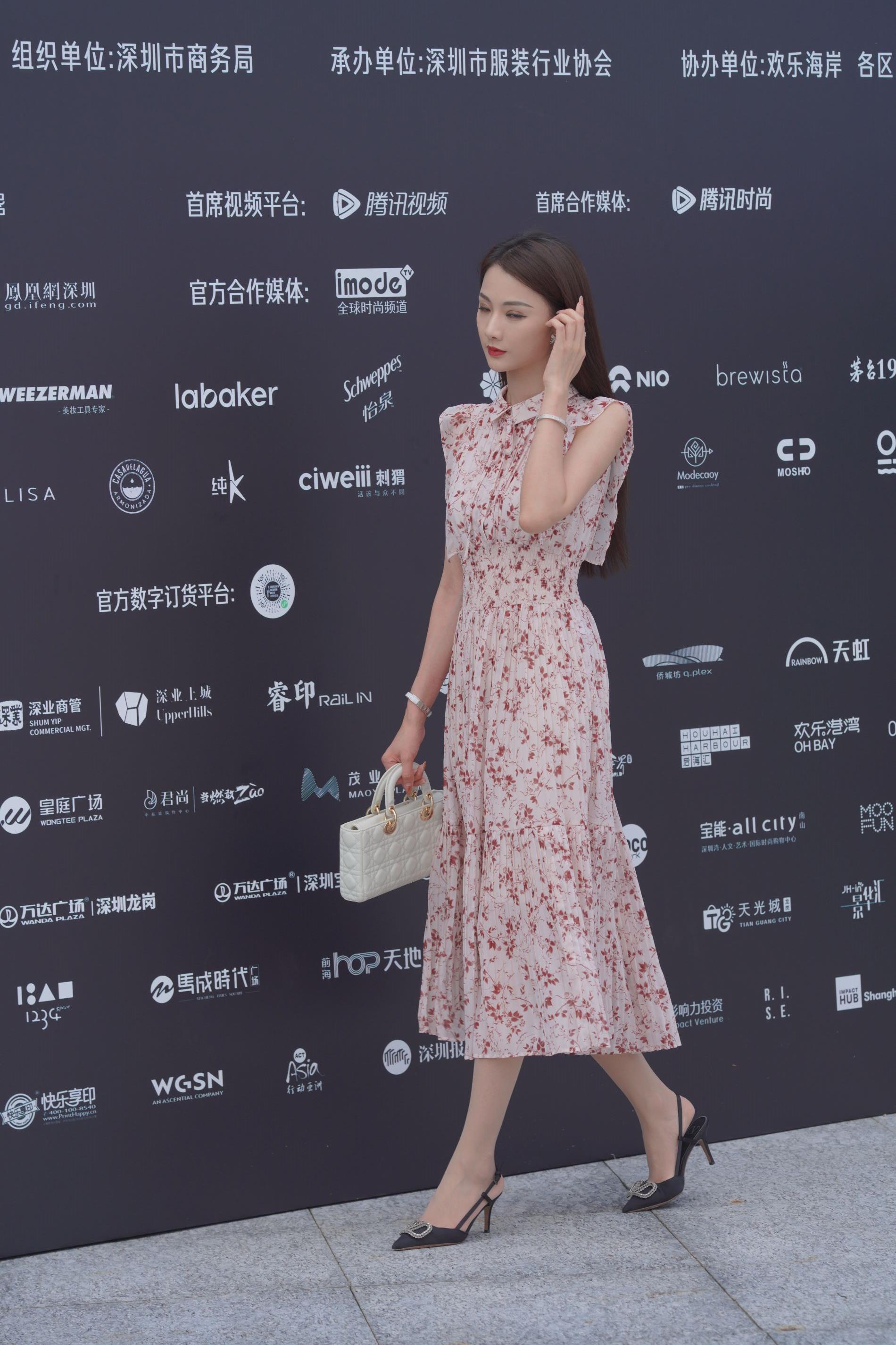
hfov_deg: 10.2
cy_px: 672
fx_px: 5041
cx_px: 448
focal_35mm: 135
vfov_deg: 15.2
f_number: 5
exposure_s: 1/1000
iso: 250
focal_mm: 135
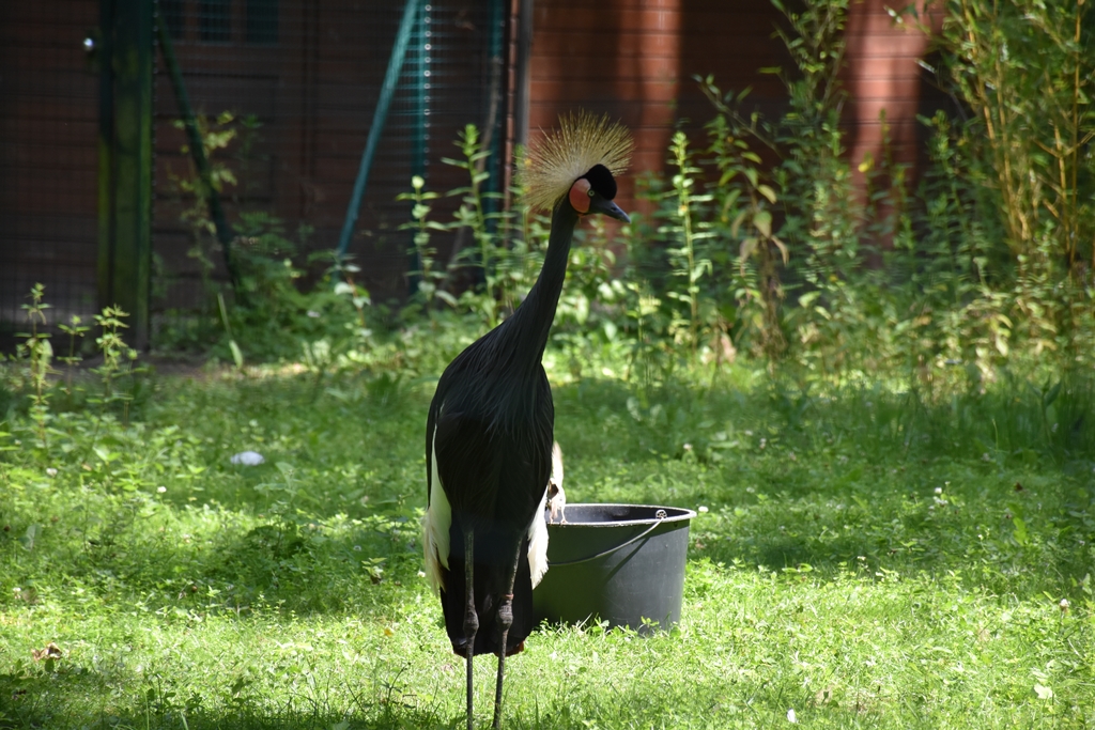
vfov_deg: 6.5
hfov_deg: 9.8
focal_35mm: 210
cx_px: 548
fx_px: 6388
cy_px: 365
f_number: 5.6
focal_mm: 140
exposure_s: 1/640
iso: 800
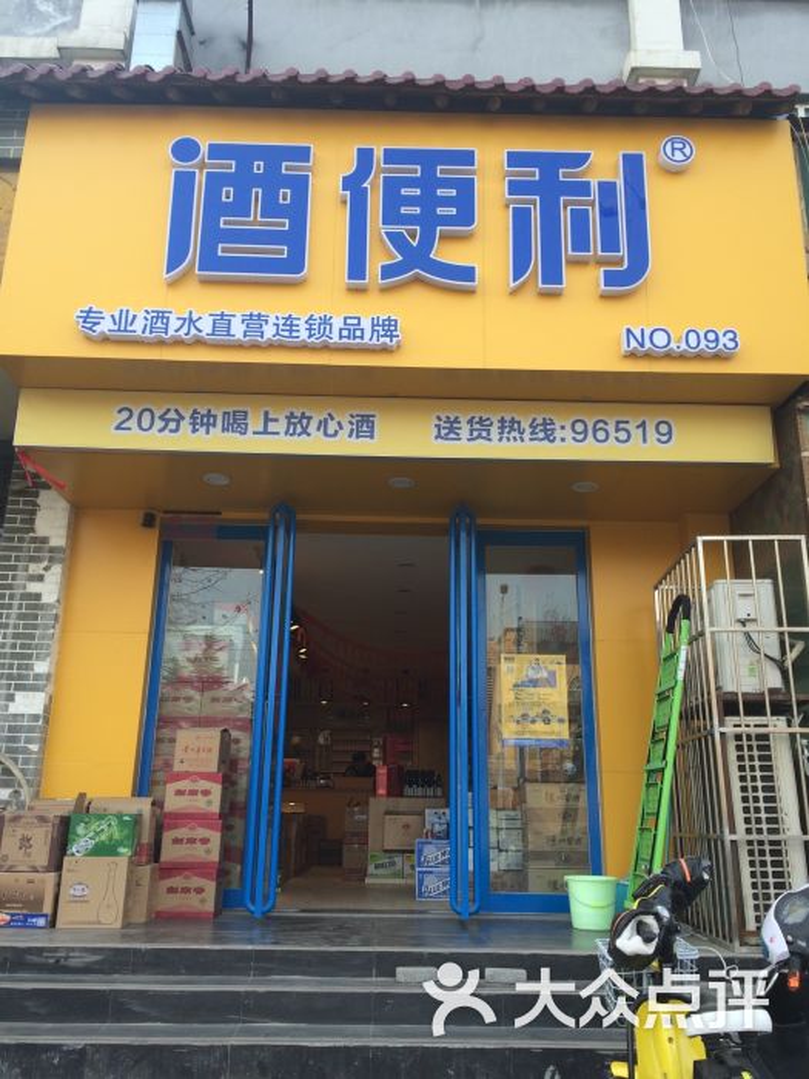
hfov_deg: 48.2
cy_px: 540
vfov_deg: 61.7
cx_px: 404
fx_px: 904
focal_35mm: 29
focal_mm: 4.15
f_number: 2.2
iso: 32
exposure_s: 1/178
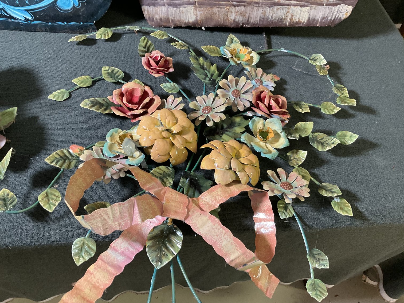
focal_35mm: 29
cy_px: 152
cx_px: 202
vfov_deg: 48.2
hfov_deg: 61.7
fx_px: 338
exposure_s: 1/50
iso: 160
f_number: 1.8
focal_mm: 3
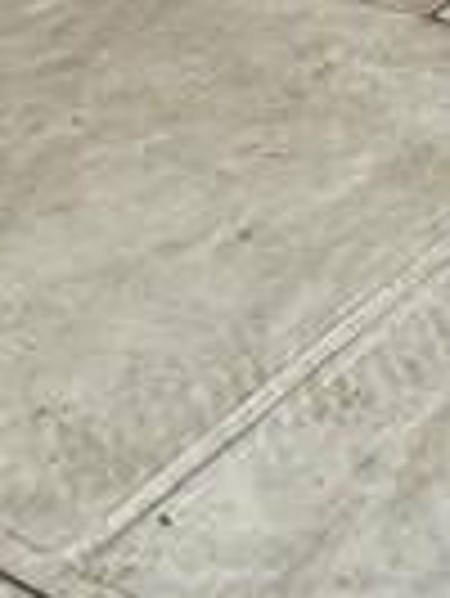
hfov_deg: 17.2
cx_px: 576
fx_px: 1402
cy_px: -940
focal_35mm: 81
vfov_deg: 13.8
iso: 64
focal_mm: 2.22
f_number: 2.2
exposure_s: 1/5155
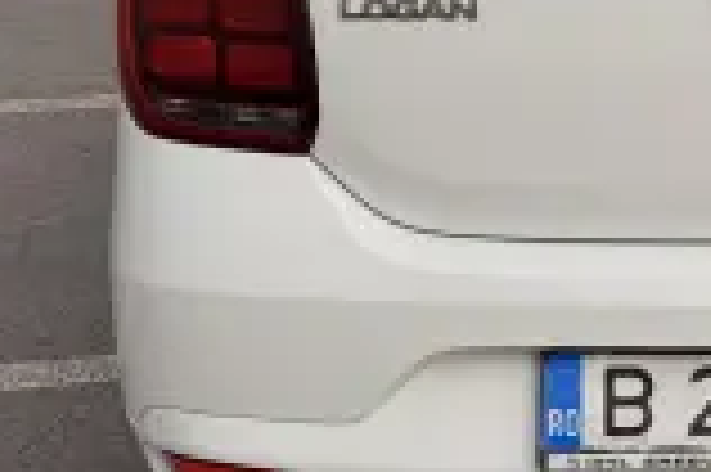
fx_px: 2249
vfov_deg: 11.9
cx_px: 756
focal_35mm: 114
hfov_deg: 17.4
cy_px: 81
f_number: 1.78
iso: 64
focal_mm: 6.76
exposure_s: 1/1543
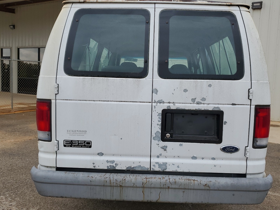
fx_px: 267
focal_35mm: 33
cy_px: 110
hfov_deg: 55.3
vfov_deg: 42.9
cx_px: 146
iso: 50
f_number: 1.5
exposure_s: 1/1667
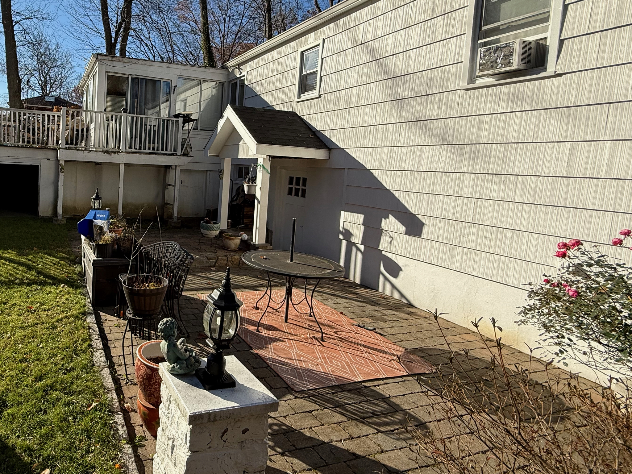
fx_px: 383
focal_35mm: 21
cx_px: 170
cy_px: 184
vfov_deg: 62.7
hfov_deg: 74.2
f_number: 2.2
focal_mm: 2.22
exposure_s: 1/1235
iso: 50
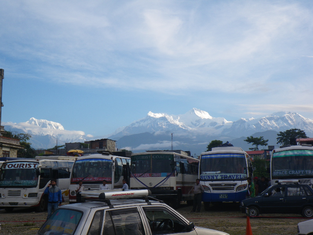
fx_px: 461
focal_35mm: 51
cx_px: 156
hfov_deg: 37.5
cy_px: 118
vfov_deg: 28.6
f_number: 5.3
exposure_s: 1/160
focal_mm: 9.1
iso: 50
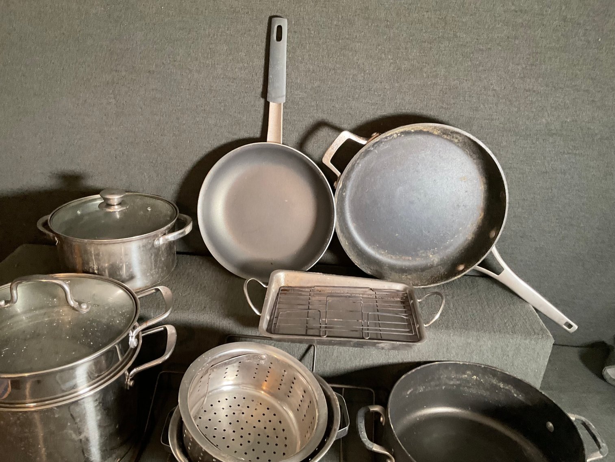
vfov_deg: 48.2
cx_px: 308
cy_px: 231
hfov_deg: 61.7
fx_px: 515
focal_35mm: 29
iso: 250
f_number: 1.8
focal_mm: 3
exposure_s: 1/60
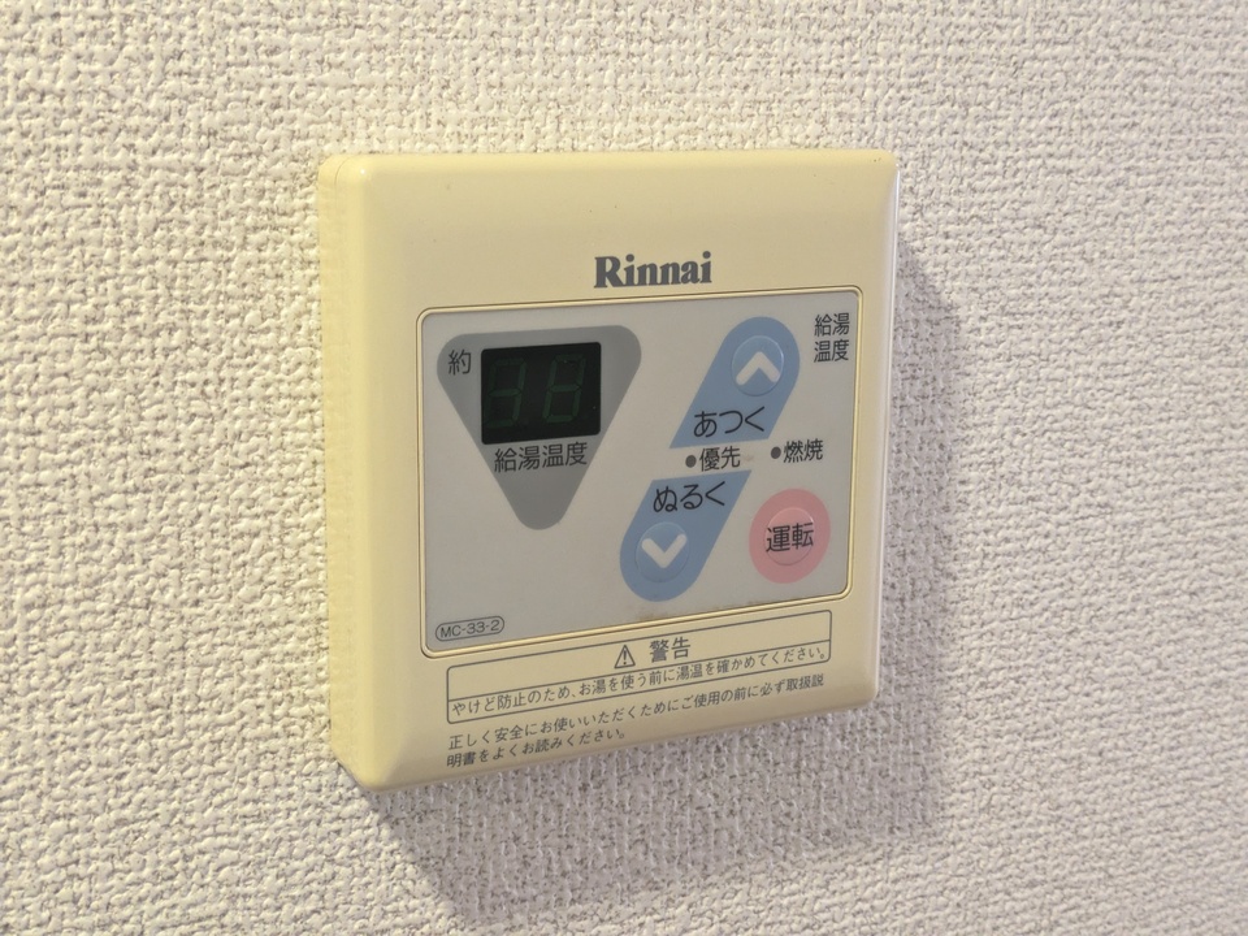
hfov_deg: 37.5
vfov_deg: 28.6
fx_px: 1839
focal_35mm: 51
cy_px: 468
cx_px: 624
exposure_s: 1/60
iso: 423
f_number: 1.89
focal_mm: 5.43
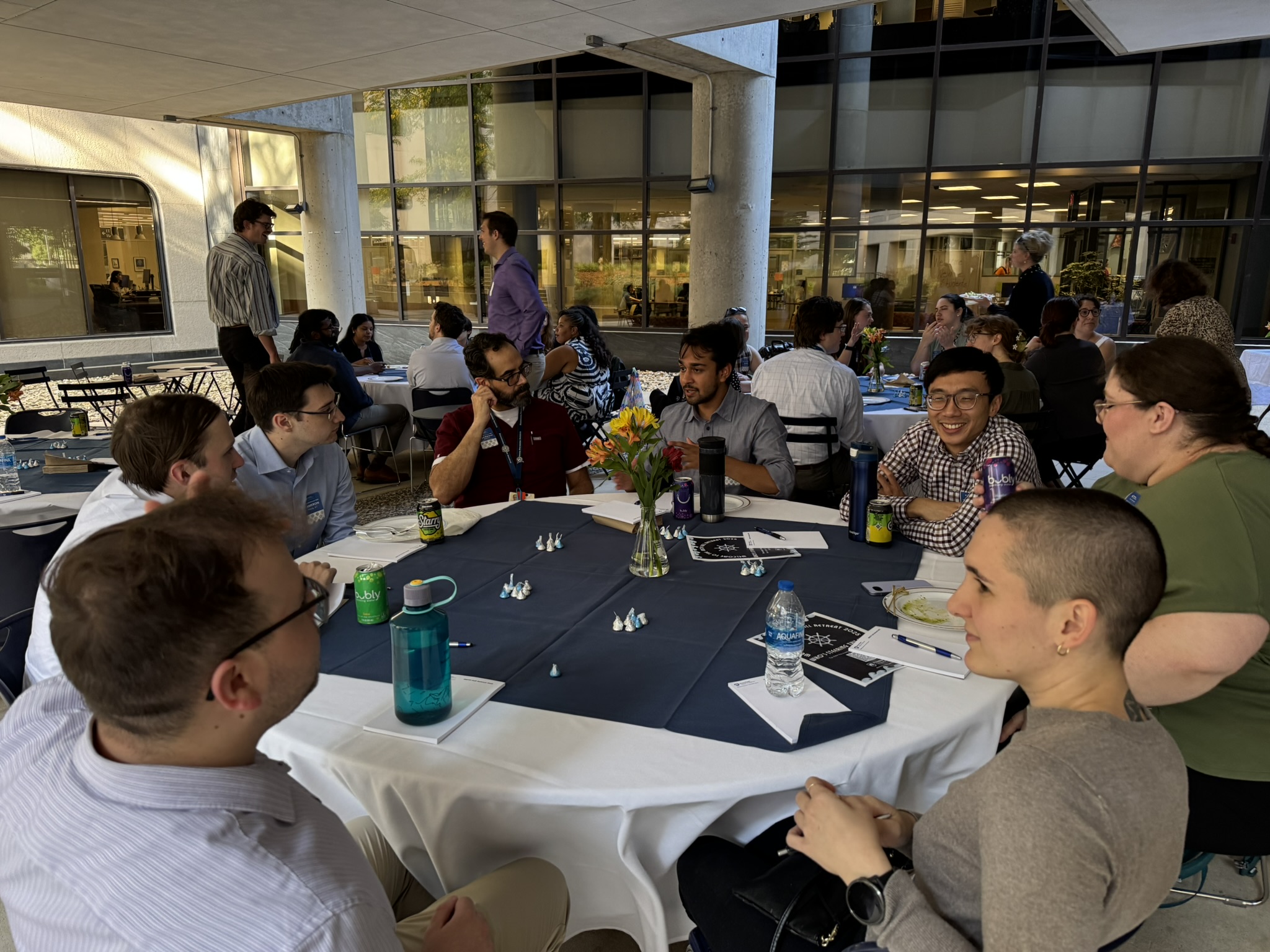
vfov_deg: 56.8
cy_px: 476
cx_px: 635
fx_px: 881
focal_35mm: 24
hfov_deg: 71.6
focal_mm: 6.76
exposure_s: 1/60
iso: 250
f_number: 1.78
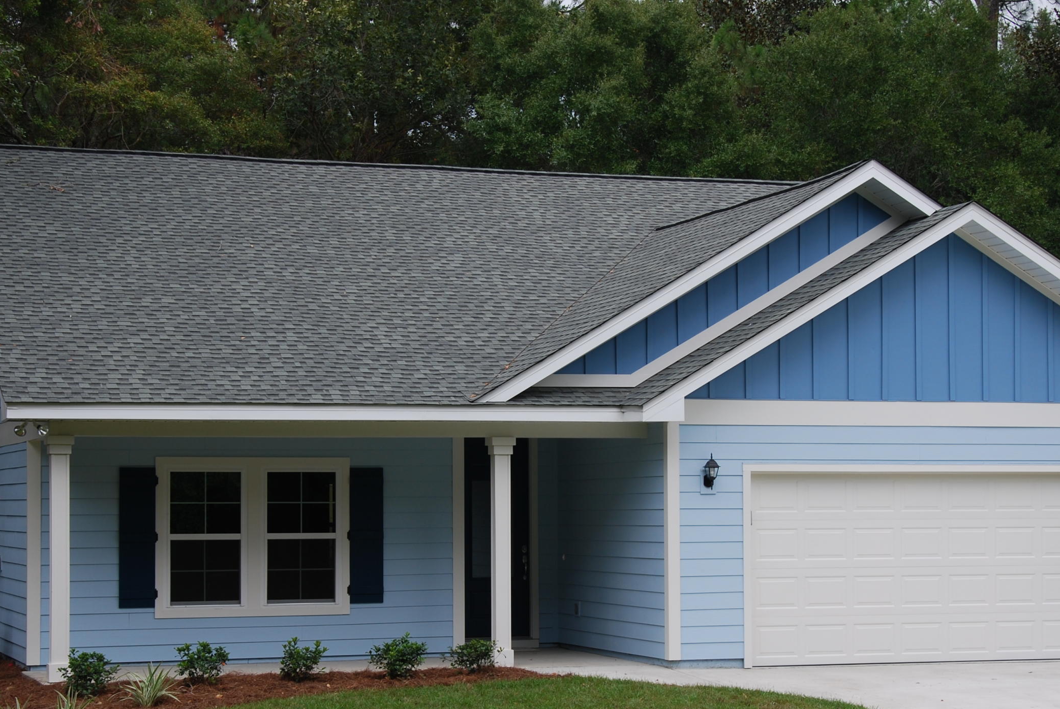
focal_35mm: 82
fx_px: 2417
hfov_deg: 24.7
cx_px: 581
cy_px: 453
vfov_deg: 16.7
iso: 100
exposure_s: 1/160
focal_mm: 38
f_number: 6.3
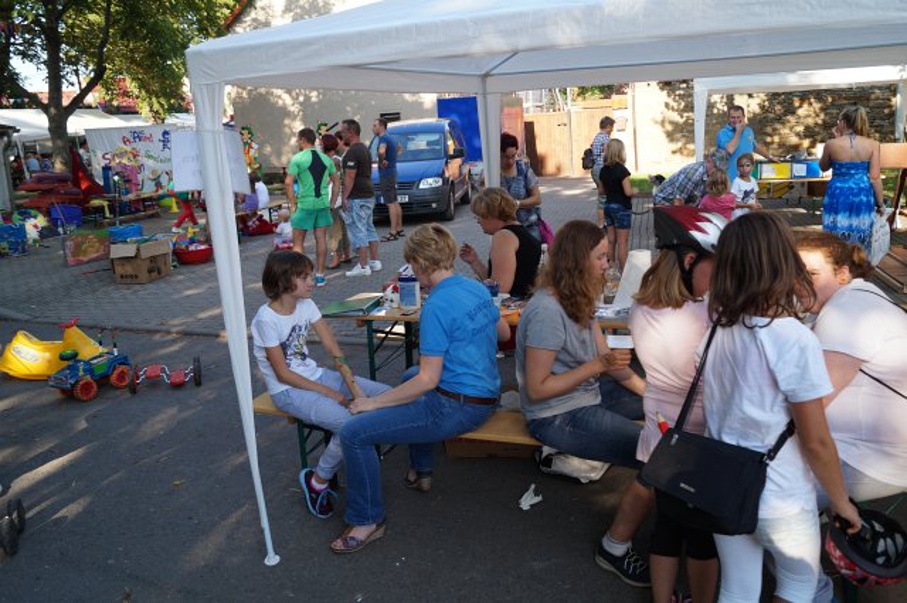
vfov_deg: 43.6
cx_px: 454
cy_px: 302
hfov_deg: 62.0
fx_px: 755
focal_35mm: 30
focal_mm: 20
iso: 100
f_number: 4
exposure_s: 1/160
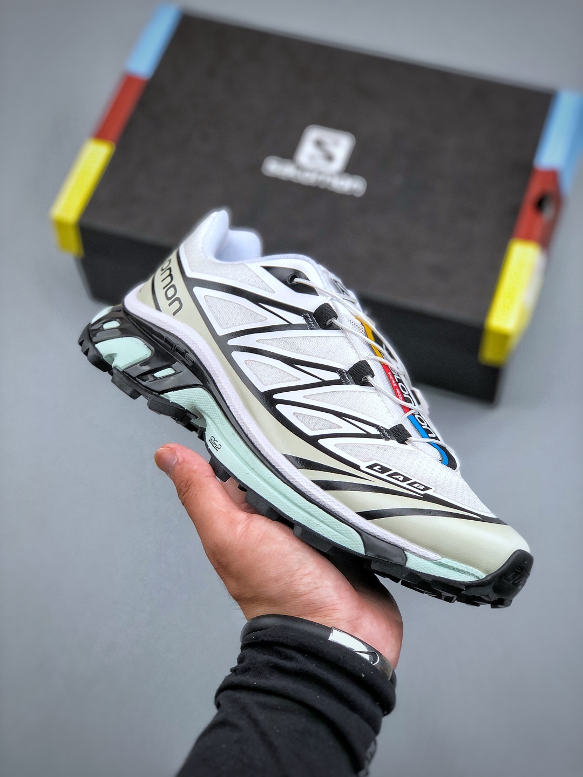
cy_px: 388
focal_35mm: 57
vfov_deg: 33.8
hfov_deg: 25.7
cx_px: 292
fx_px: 1280
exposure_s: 1/100
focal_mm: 6.6
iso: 25
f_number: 2.8
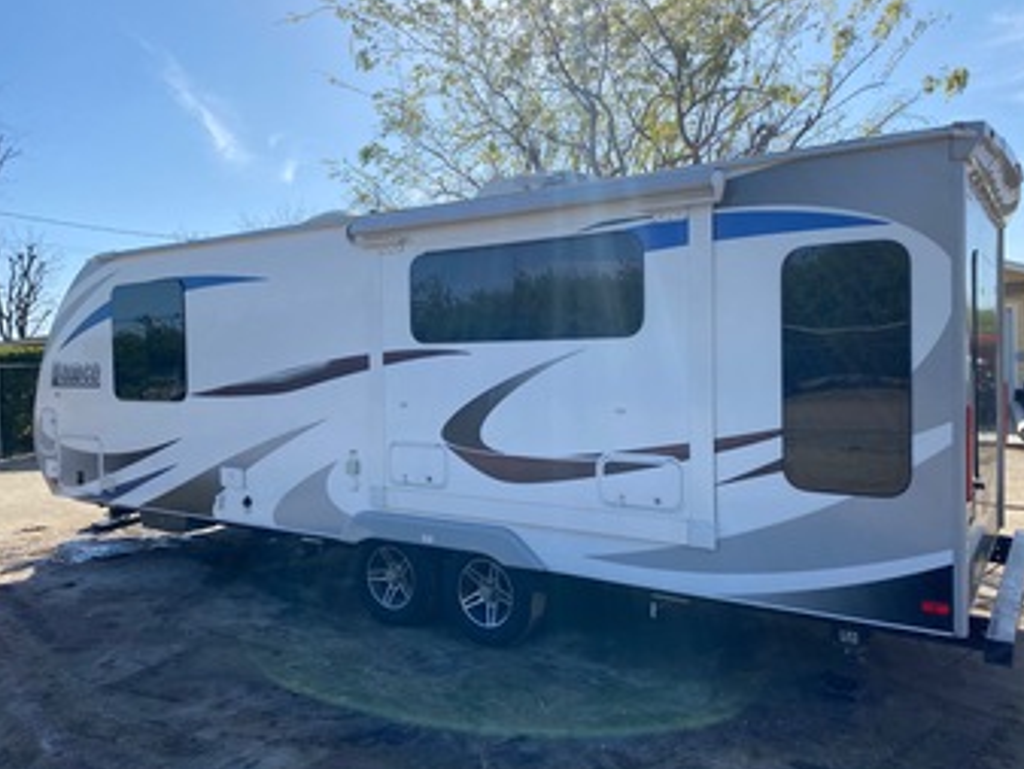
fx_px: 799
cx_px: 526
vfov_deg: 51.4
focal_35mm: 27
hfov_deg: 65.3
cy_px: 388
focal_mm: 4.25
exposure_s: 1/2688
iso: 32
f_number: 1.8
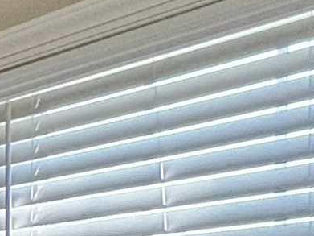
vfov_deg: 12.9
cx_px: -867
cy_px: 329
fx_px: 997
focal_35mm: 110
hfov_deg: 8.8
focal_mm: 2.22
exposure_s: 1/120
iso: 160
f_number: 2.2
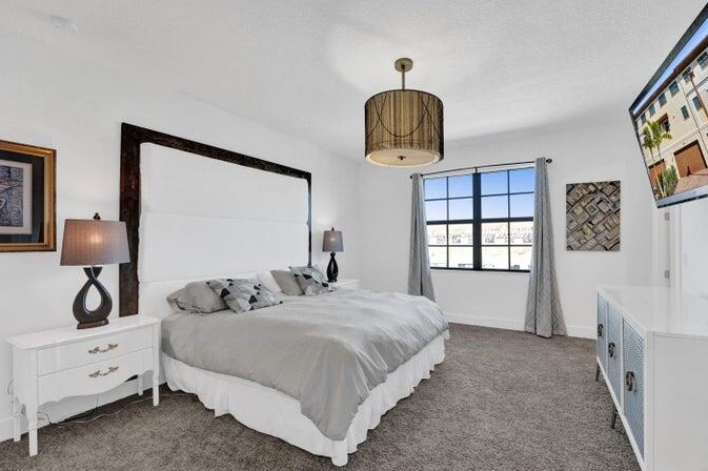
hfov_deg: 100.3
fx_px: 295
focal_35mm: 15
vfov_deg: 77.3
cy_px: 234
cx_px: 372
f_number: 8
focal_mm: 14
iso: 2500
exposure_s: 1/250
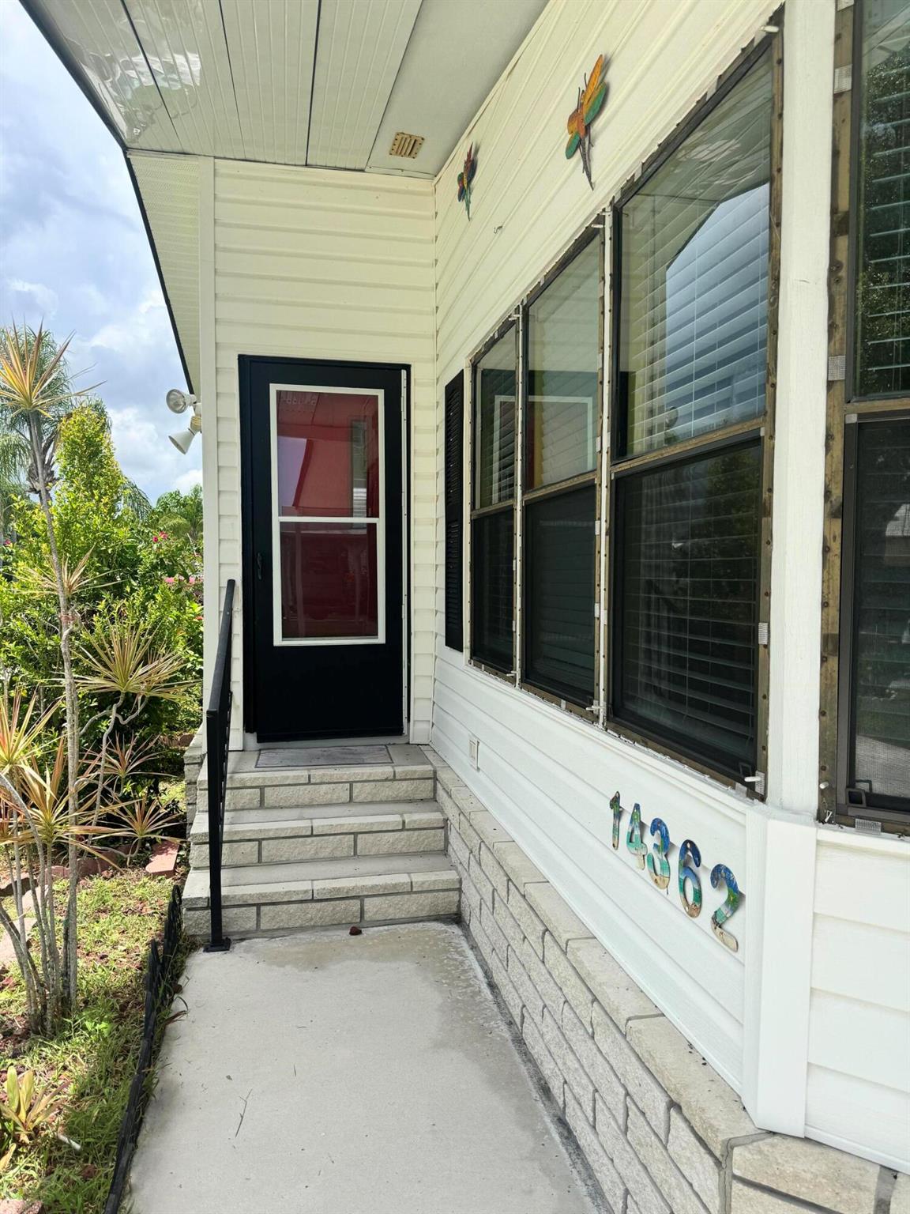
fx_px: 841
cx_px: 455
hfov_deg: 56.8
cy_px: 607
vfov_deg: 71.6
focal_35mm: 24
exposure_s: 1/2604
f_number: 1.78
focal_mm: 6.76
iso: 80
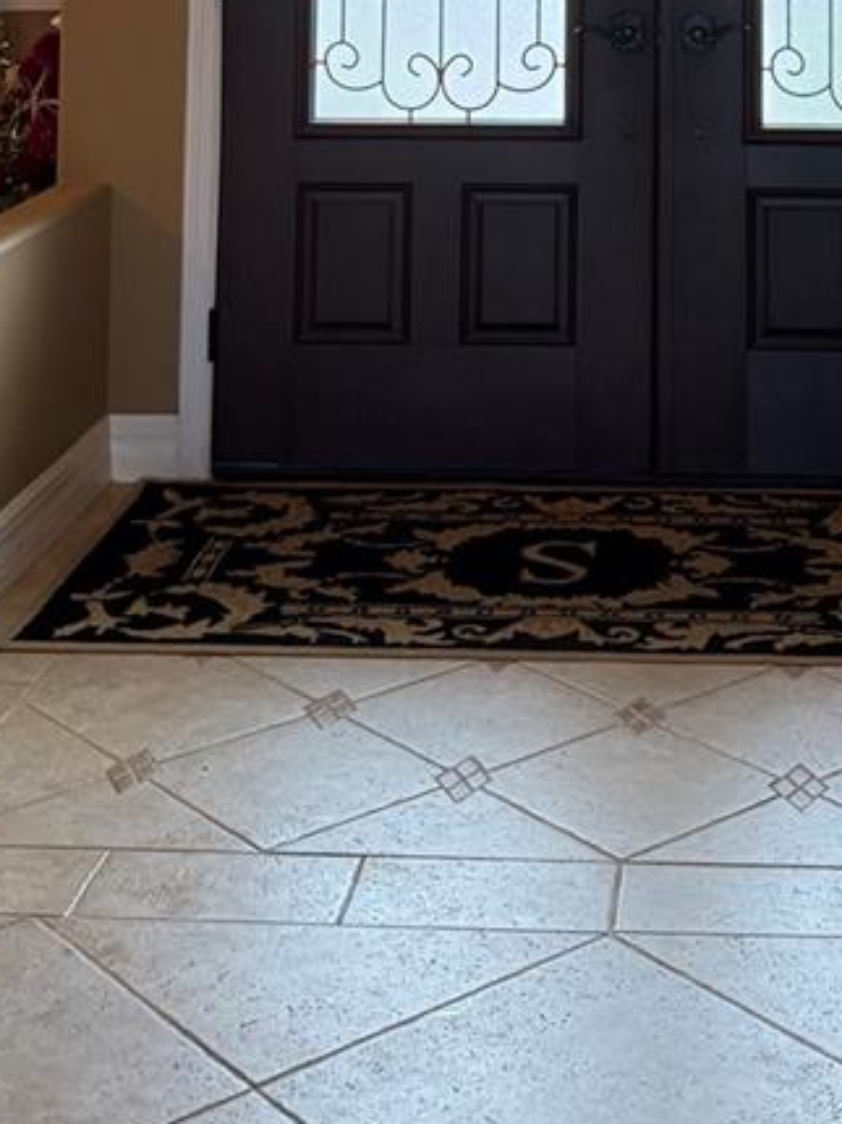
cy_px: -285
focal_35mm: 67
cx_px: 680
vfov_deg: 25.5
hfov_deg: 21.6
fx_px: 2175
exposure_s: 1/120
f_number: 1.78
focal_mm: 6.76
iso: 200
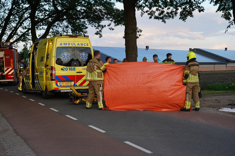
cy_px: 78
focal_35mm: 54
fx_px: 352
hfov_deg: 36.9
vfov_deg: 25.1
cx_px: 118
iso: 160
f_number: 4
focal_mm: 54
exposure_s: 1/160
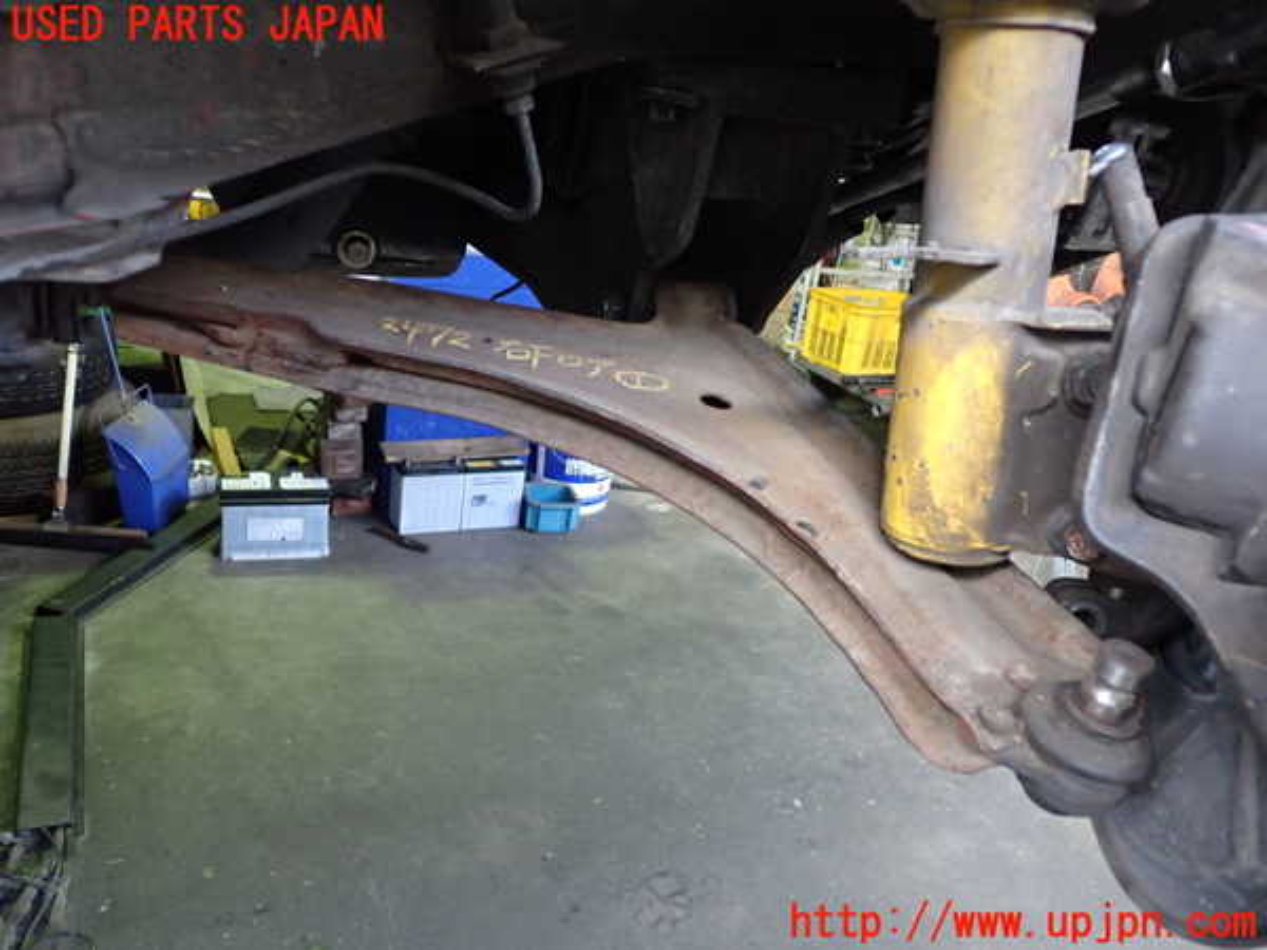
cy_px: 475
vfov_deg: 46.8
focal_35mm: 30
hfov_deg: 60.0
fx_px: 1098
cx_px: 634
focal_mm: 5.4
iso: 400
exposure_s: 1/30
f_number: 2.3
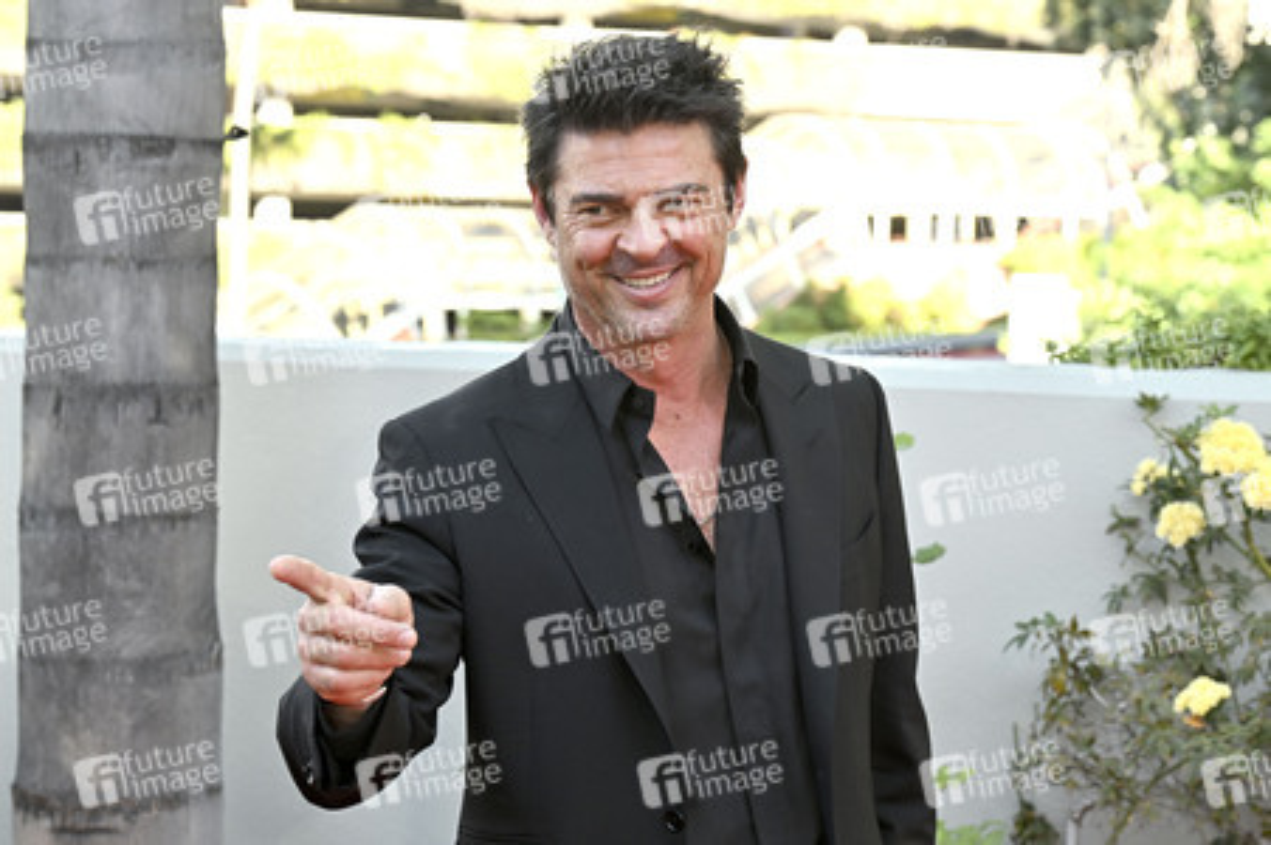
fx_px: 2505
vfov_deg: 19.2
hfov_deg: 28.5
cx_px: 636
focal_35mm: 71
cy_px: 422
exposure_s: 1/320
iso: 640
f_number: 5.6
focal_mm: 71
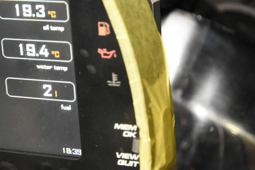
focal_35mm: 190
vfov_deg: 7.3
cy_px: 81
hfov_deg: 10.8
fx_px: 1345
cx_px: 83
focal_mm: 85
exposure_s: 1/125
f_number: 5.6
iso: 5600
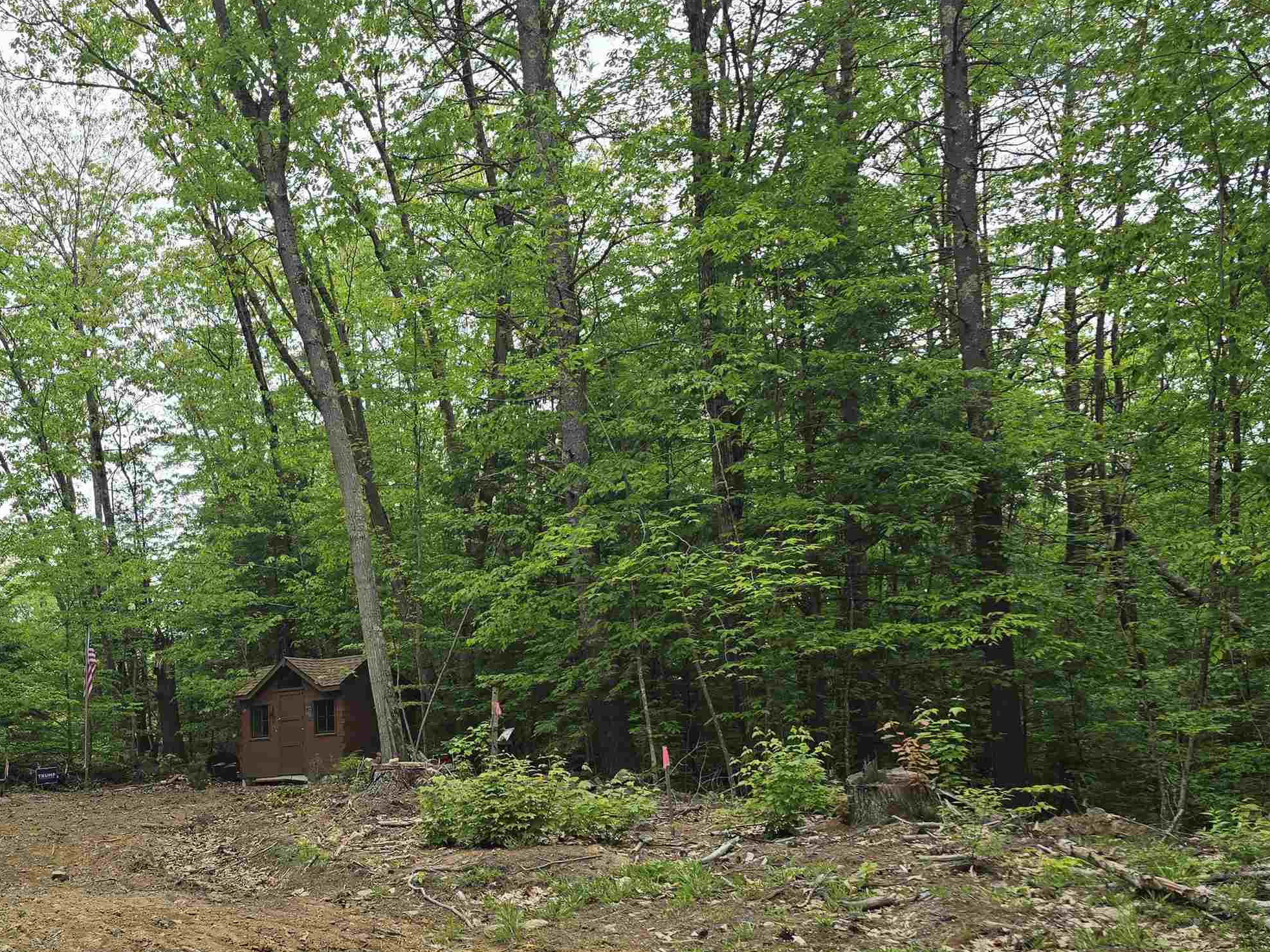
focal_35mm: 36
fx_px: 1321
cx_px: 350
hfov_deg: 49.7
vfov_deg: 38.9
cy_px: 680
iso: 12
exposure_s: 1/286
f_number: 1.7
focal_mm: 6.3
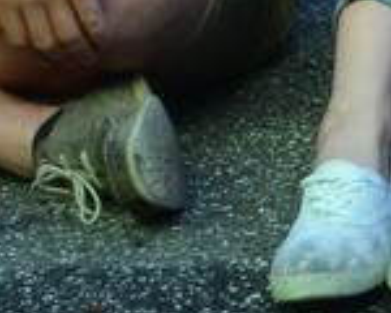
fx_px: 2164
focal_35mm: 187
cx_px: 1071
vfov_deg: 8.1
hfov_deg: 8.9
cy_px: -170
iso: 800
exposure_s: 1/80
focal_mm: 20
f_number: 2.8
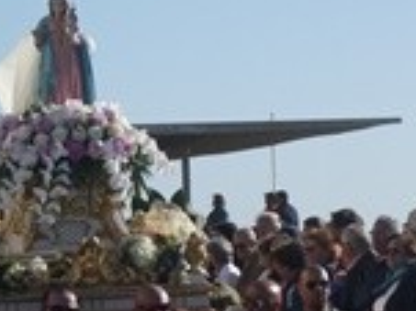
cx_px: 220
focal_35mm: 286
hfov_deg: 6.9
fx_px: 3434
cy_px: 116
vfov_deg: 5.2
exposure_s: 1/640
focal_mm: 16.1
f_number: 4.9
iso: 80
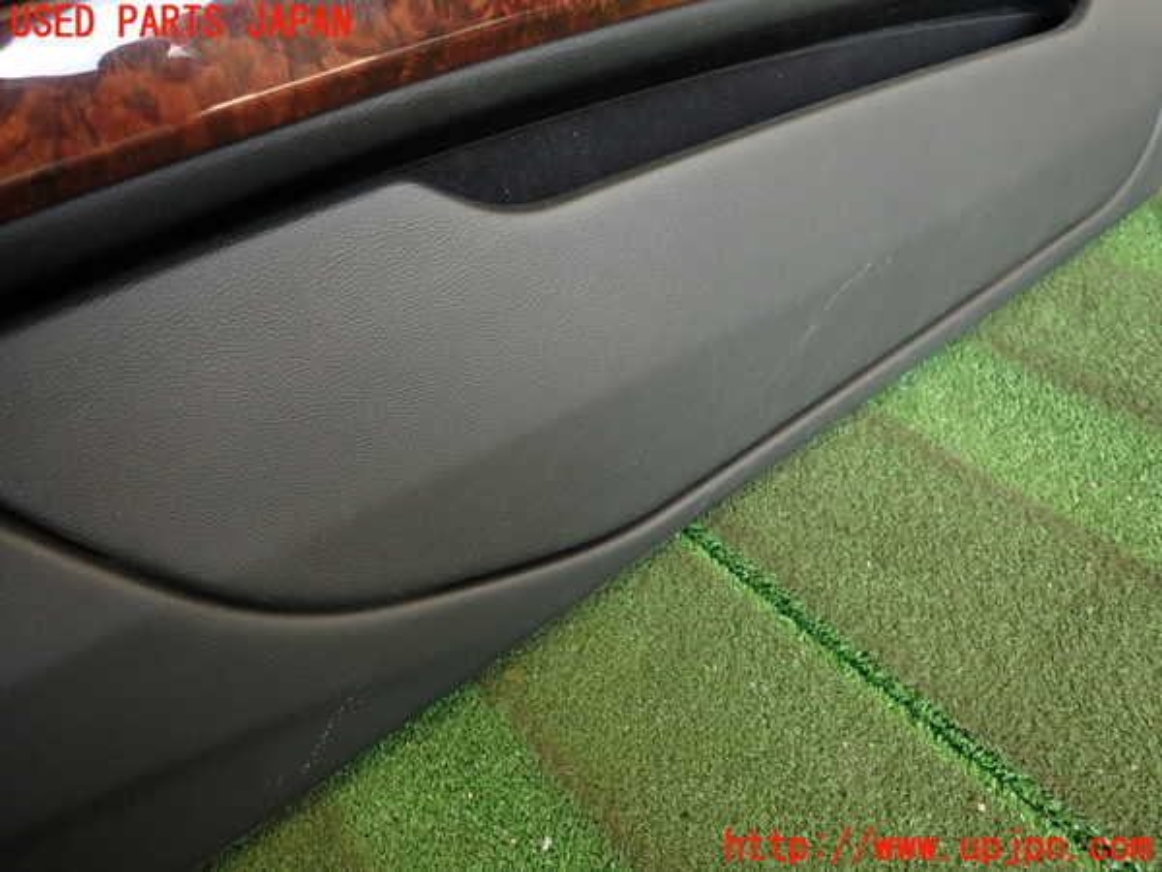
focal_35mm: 25
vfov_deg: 54.9
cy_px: 436
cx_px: 581
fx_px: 839
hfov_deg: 69.4
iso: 200
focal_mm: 4.5
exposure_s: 1/50
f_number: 2
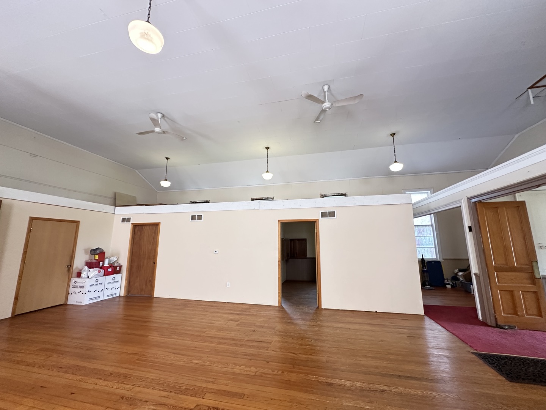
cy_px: 205
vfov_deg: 85.7
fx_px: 221
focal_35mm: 14
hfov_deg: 102.1
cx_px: 273
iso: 320
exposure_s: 1/71
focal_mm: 2.22
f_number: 2.2
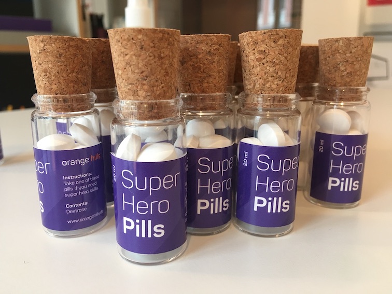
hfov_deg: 61.7
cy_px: 147
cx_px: 196
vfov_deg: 48.2
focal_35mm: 29
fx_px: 328
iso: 100
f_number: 2.2
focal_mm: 4.15
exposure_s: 1/33
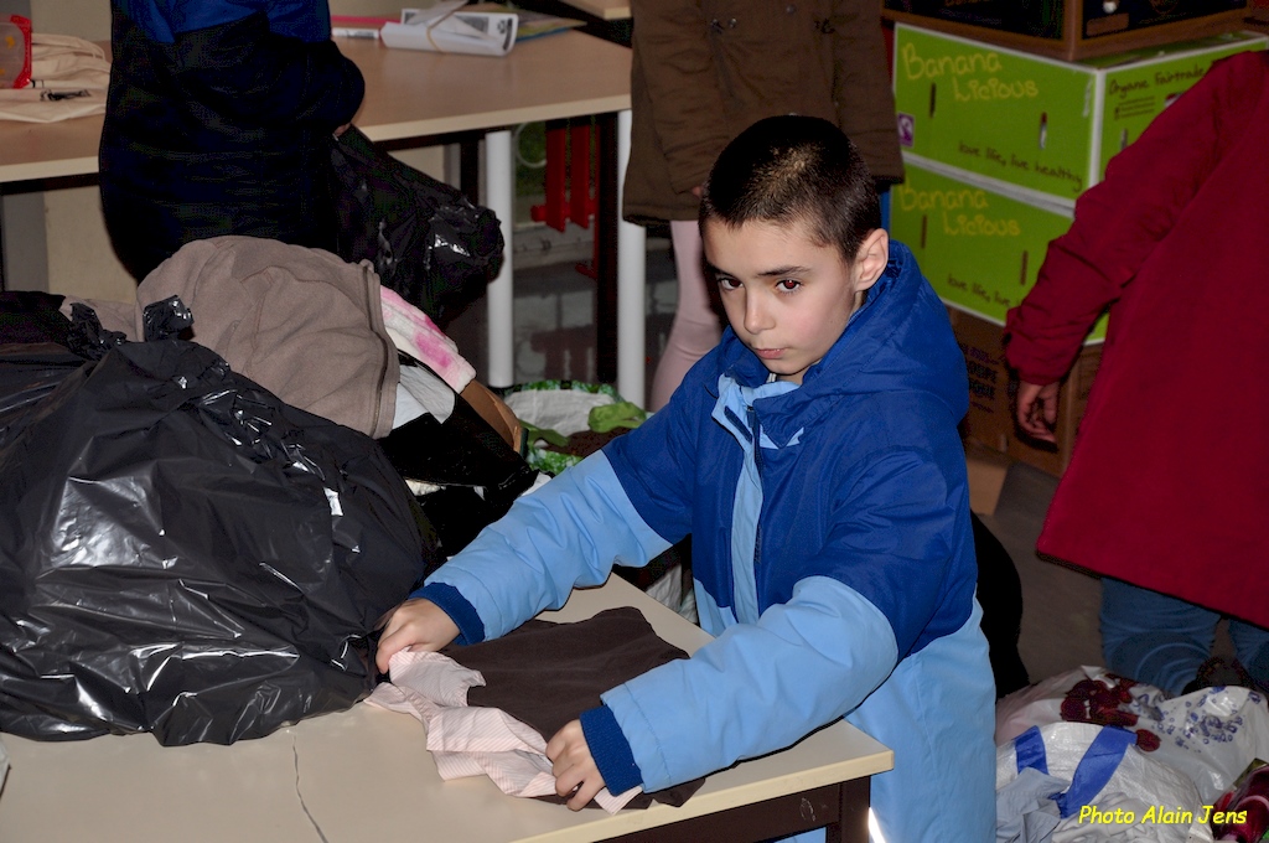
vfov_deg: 13.8
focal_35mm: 99
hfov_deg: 20.6
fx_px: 3485
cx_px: 634
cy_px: 422
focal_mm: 66
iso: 320
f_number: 8
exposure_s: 1/160
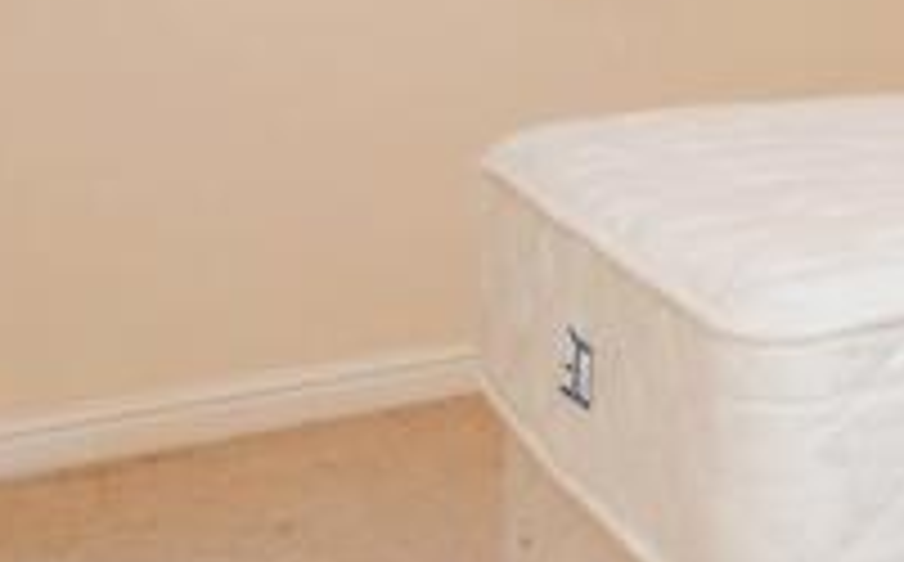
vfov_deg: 16.0
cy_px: -119
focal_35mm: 78
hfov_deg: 19.9
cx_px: 1597
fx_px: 1919
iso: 400
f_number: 8
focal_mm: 10
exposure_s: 1/30
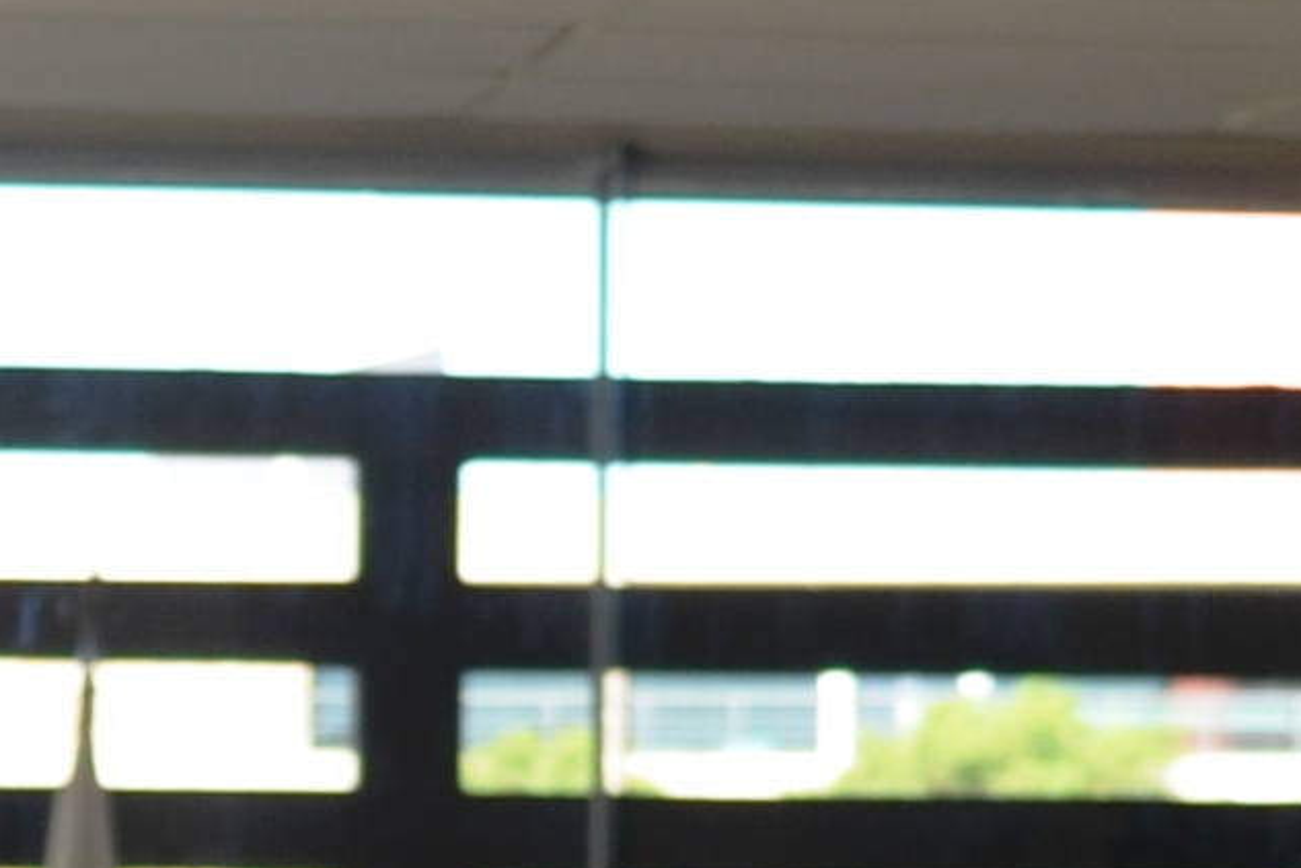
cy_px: 2178
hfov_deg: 7.9
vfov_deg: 5.1
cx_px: 423
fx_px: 9468
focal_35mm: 262
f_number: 4
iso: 100
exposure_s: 1/160
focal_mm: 24
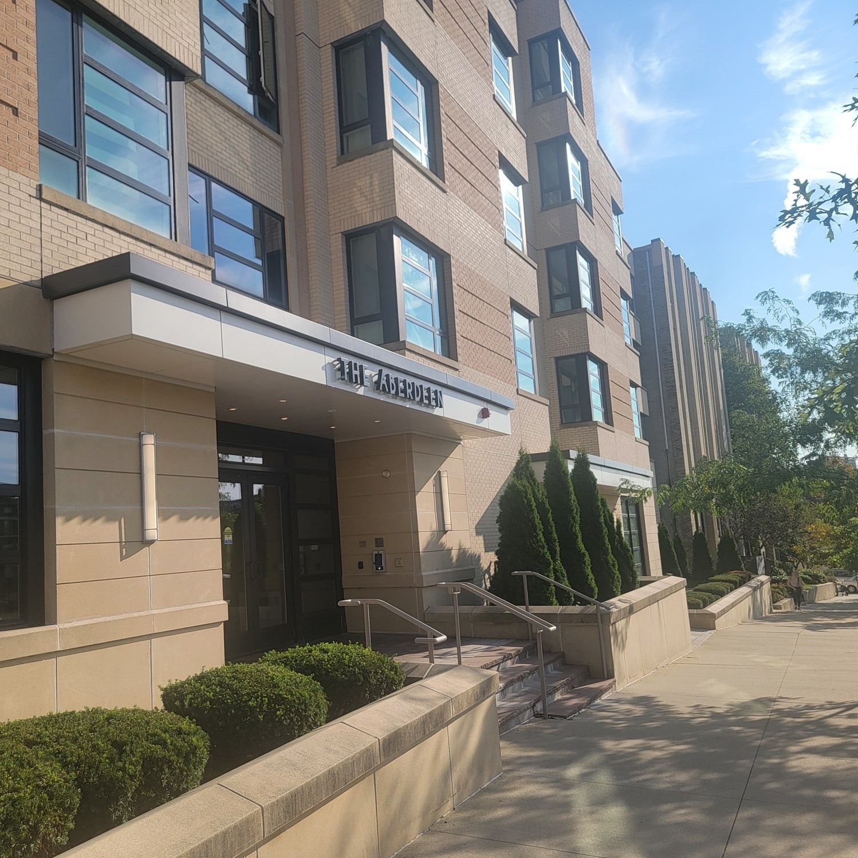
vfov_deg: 55.6
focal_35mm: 29
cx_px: 293
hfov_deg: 54.6
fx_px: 813
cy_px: 420
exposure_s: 1/1038
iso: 16
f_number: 1.8
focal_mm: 6.7
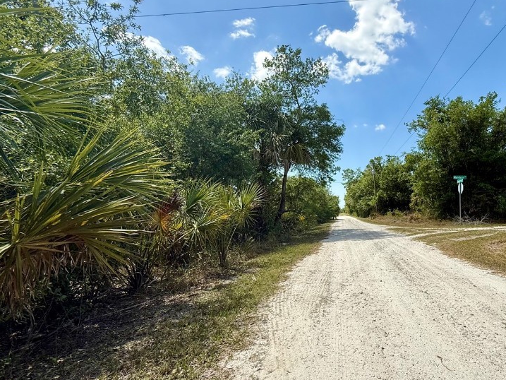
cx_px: 344
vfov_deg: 66.0
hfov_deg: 78.6
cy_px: 194
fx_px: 292
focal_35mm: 20
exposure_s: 1/1795
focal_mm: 2.22
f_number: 2.2
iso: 50
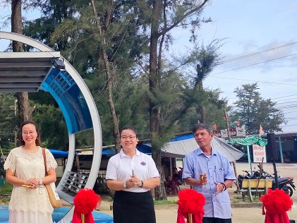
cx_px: -16
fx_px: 489
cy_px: 58
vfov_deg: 25.4
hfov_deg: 30.8
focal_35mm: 57
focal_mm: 6.72
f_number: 1.69
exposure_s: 1/1268
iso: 50
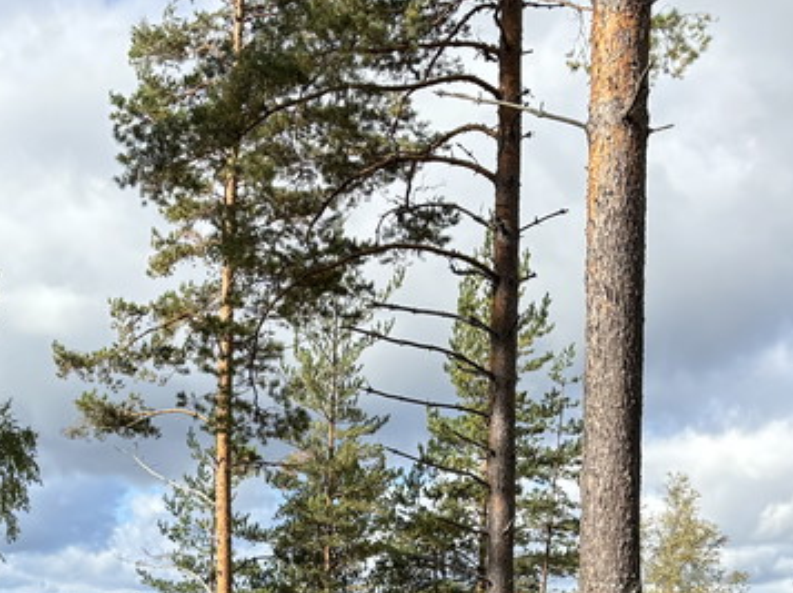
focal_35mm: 70
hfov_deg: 27.4
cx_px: 204
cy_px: 742
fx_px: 1602
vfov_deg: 19.5
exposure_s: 1/1590
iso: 50
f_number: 1.6
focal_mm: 5.96
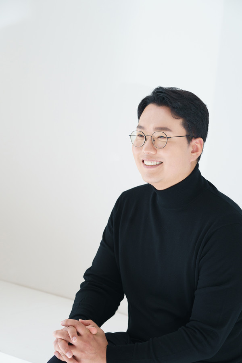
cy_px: 182
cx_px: 121
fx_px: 857
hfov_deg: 16.1
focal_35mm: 85
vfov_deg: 23.9
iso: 800
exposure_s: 1/160
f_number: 5
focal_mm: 85
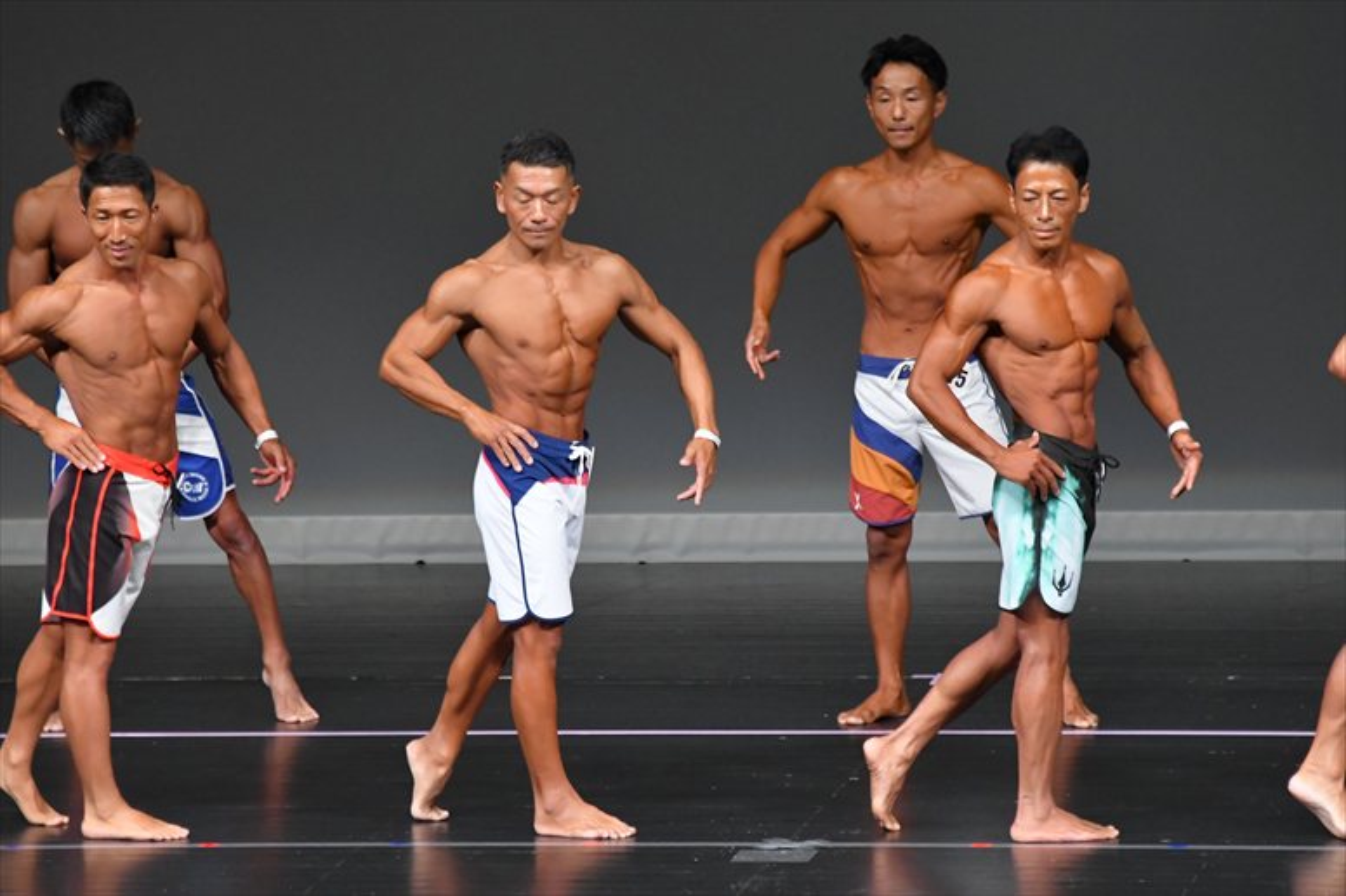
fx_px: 12893
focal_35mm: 345
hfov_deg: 6.0
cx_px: 673
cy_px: 448
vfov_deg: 4.0
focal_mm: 230
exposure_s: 1/400
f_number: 5.6
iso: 4000
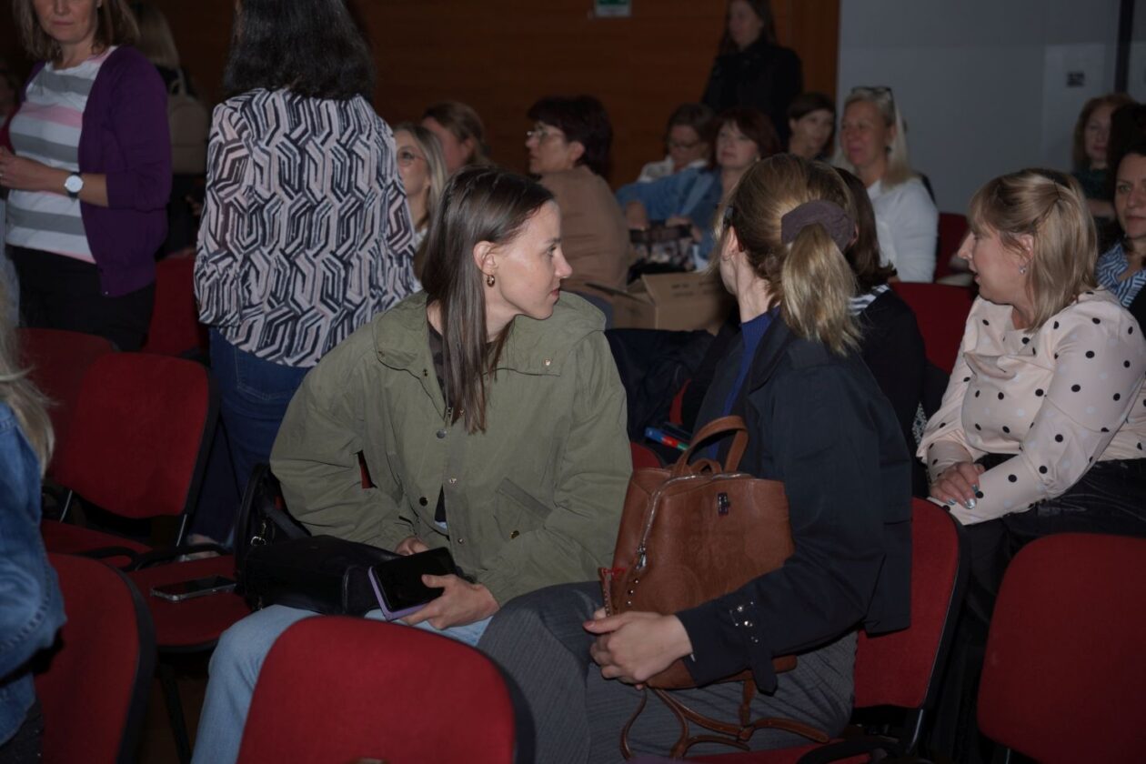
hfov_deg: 27.0
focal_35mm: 75
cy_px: 382
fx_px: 2387
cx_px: 573
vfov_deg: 18.2
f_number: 3.2
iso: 100
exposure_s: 1/160
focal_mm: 50
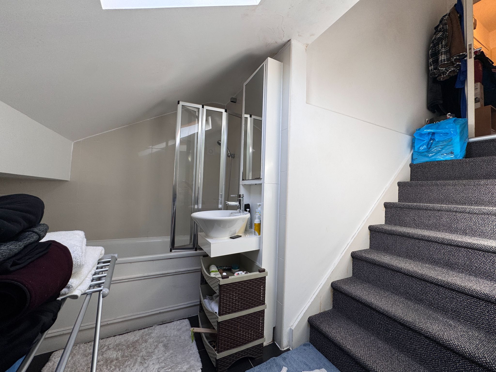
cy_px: 186
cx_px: 248
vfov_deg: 85.7
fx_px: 201
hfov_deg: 102.1
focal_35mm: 14
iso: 50
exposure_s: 1/100
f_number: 2.2
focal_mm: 2.22
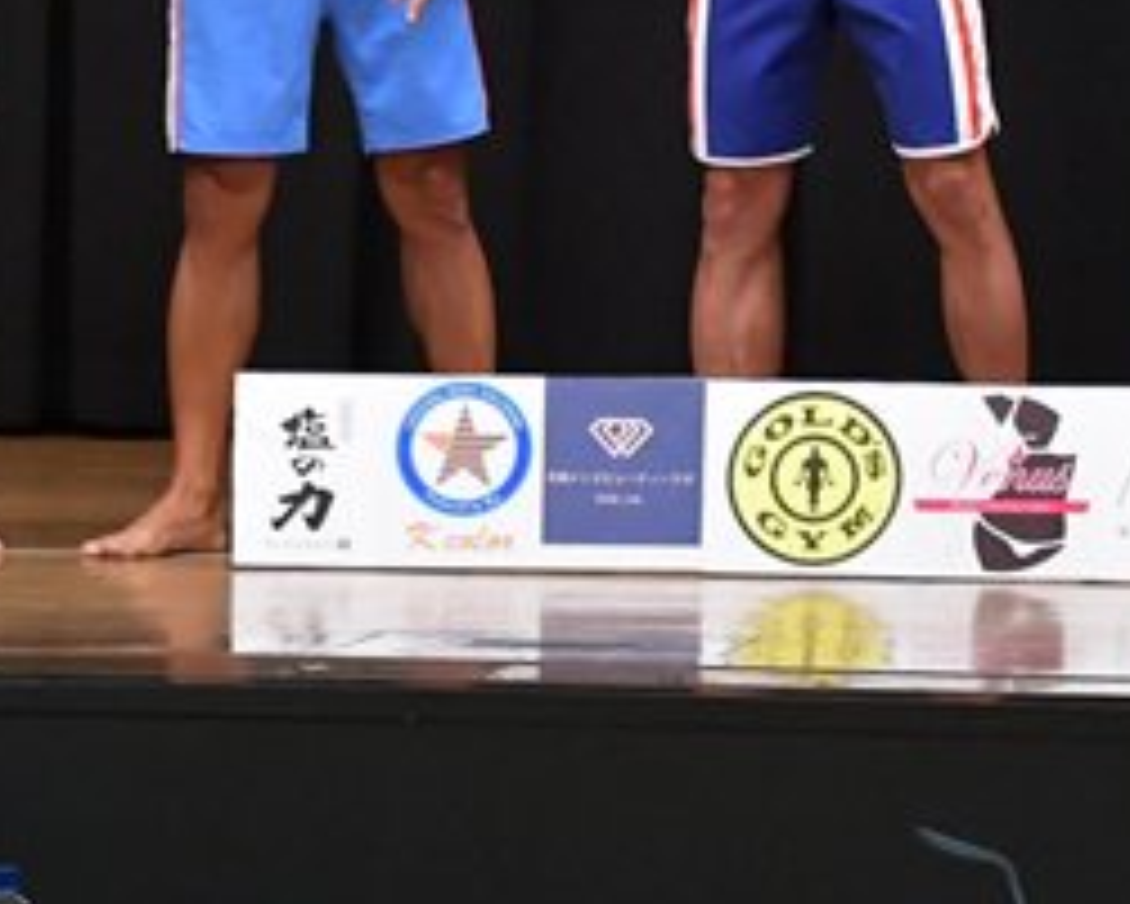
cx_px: 705
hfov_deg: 4.5
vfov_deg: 3.6
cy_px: -18
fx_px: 14520
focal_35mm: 434
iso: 6400
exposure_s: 1/400
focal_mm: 100
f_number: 5.6
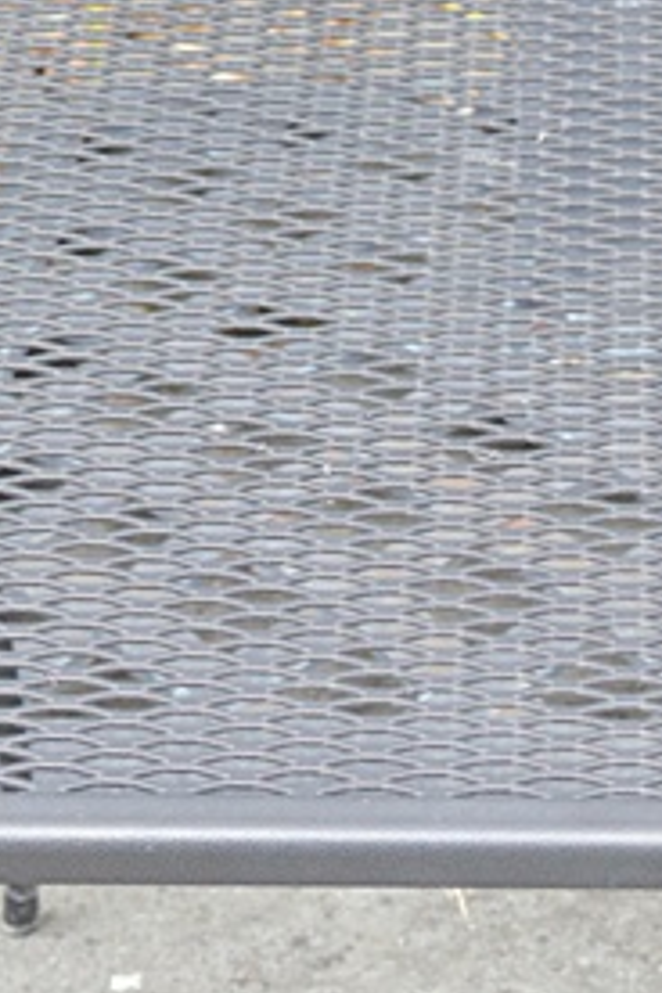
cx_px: 592
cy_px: 845
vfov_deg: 13.4
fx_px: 4192
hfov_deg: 9.0
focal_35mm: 152
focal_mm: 28
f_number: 5
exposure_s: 1/100
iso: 400
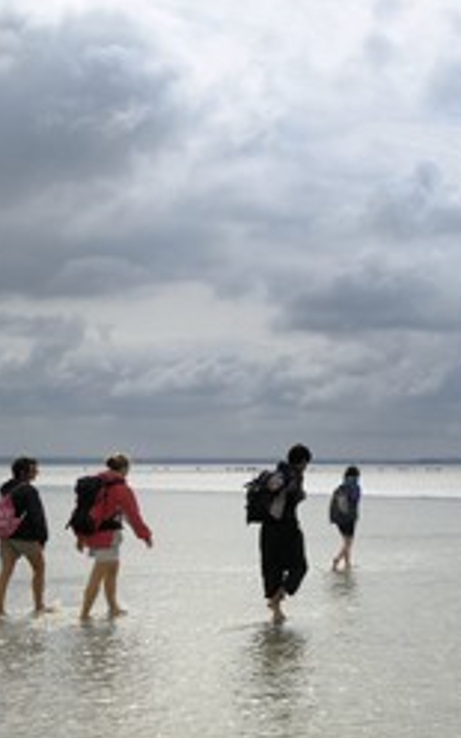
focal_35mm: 65
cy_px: 384
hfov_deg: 19.2
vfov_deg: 31.6
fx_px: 1304
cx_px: 513
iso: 100
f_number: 9.5
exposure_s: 1/400
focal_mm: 25
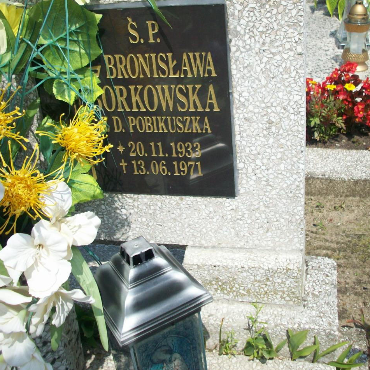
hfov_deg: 38.3
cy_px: 144
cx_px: 185
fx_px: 532
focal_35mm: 44
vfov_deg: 38.2
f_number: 5.6
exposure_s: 1/381
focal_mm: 6.2
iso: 80
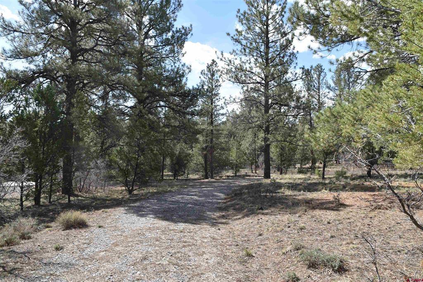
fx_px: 317
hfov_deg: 67.4
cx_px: 212
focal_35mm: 27
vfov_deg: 47.9
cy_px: 141
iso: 200
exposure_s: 1/320
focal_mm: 18
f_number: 9
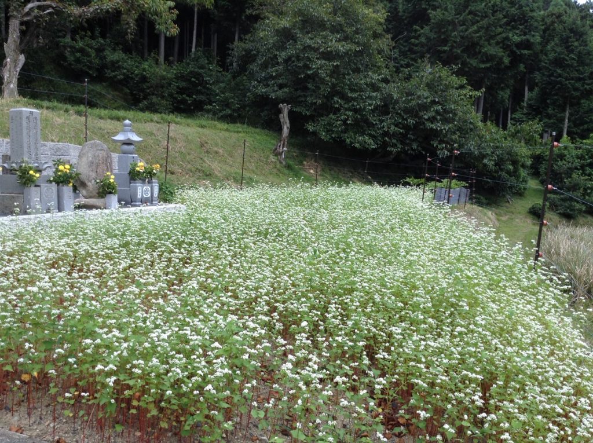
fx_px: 565
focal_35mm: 33
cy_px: 222
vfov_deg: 42.8
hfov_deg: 55.4
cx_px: 296
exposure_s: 1/308
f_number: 2.4
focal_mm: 3.3
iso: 32
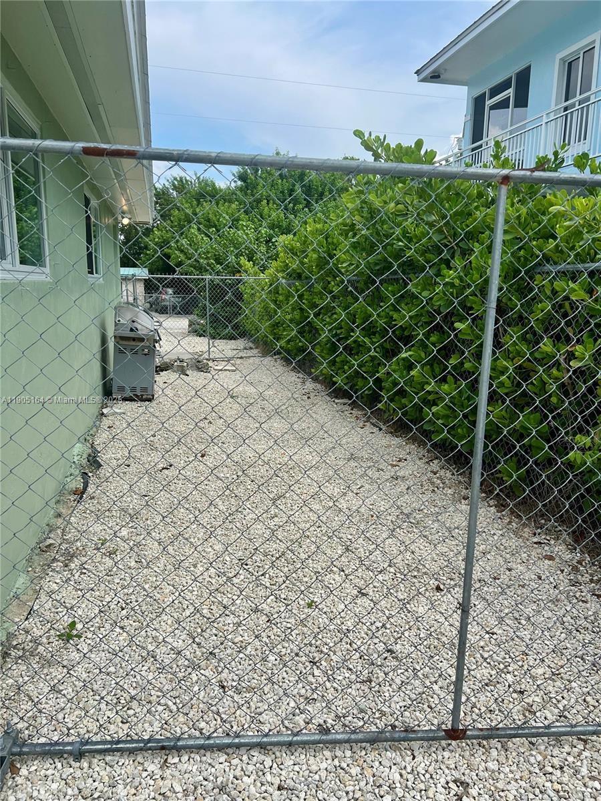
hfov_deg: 53.1
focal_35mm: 26
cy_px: 400
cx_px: 300
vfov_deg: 67.3
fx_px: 602
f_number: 1.5
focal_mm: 5.7
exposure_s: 1/3831
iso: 50
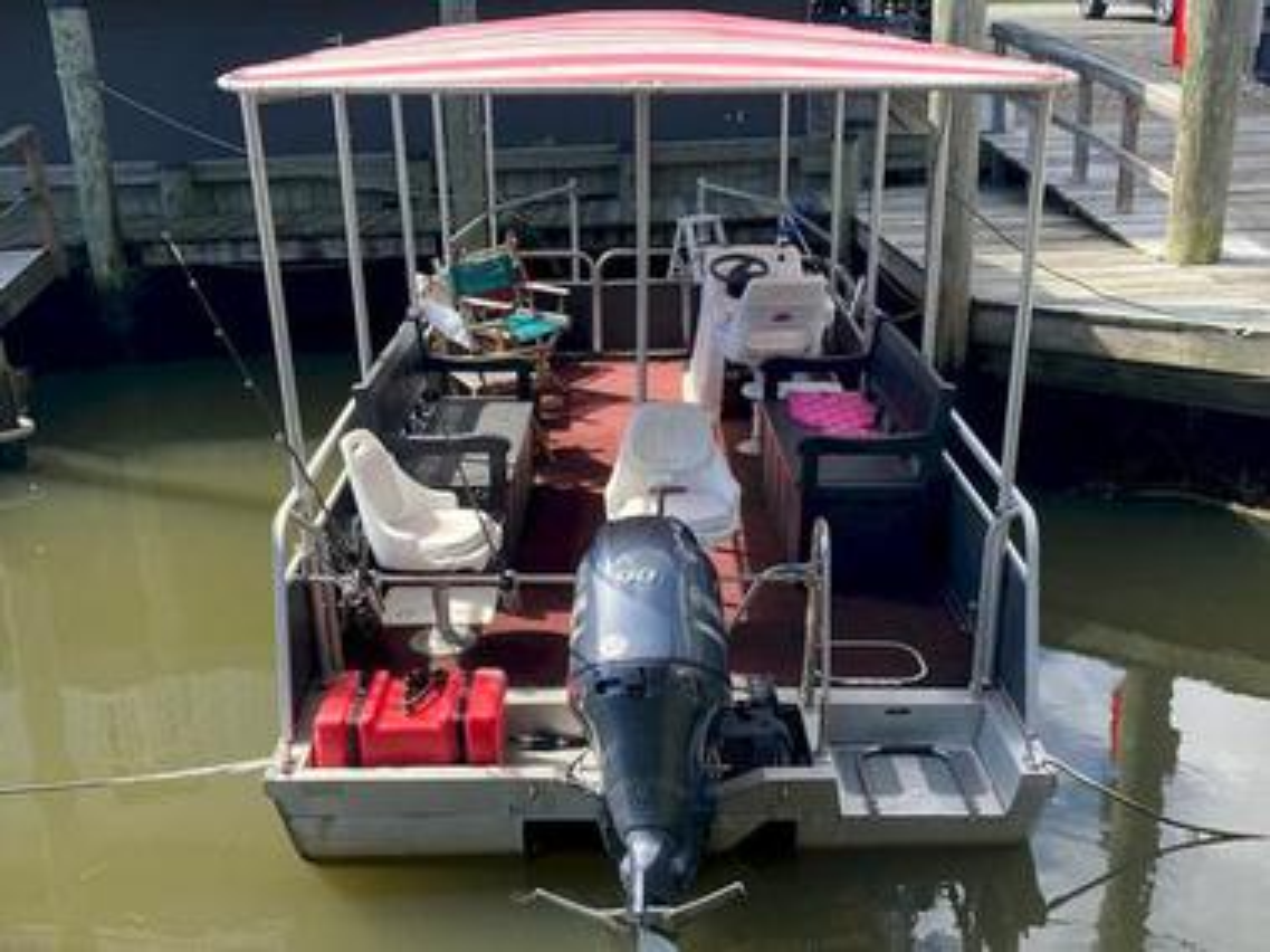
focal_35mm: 28
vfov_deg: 49.7
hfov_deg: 63.5
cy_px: 476
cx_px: 635
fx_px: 1027
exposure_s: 1/481
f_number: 1.8
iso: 20
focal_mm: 3.99
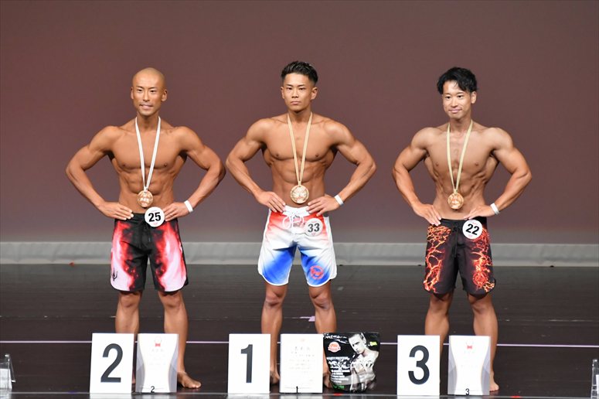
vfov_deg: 4.0
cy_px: 200
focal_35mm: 345
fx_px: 5738
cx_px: 300
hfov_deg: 6.0
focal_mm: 230
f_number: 5.6
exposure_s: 1/400
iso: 4000
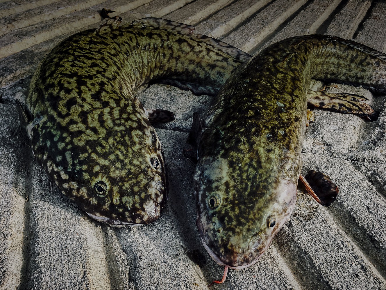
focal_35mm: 29
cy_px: 145
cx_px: 193
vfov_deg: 48.2
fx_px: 323
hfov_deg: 61.7
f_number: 2.2
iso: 25
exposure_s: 1/500
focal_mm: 4.15
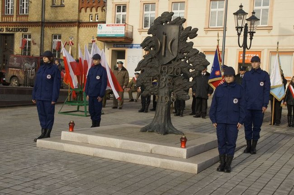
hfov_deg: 37.9
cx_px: 147
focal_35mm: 52
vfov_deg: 25.7
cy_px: 98
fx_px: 428
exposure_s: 1/160
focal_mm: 35
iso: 200
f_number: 14
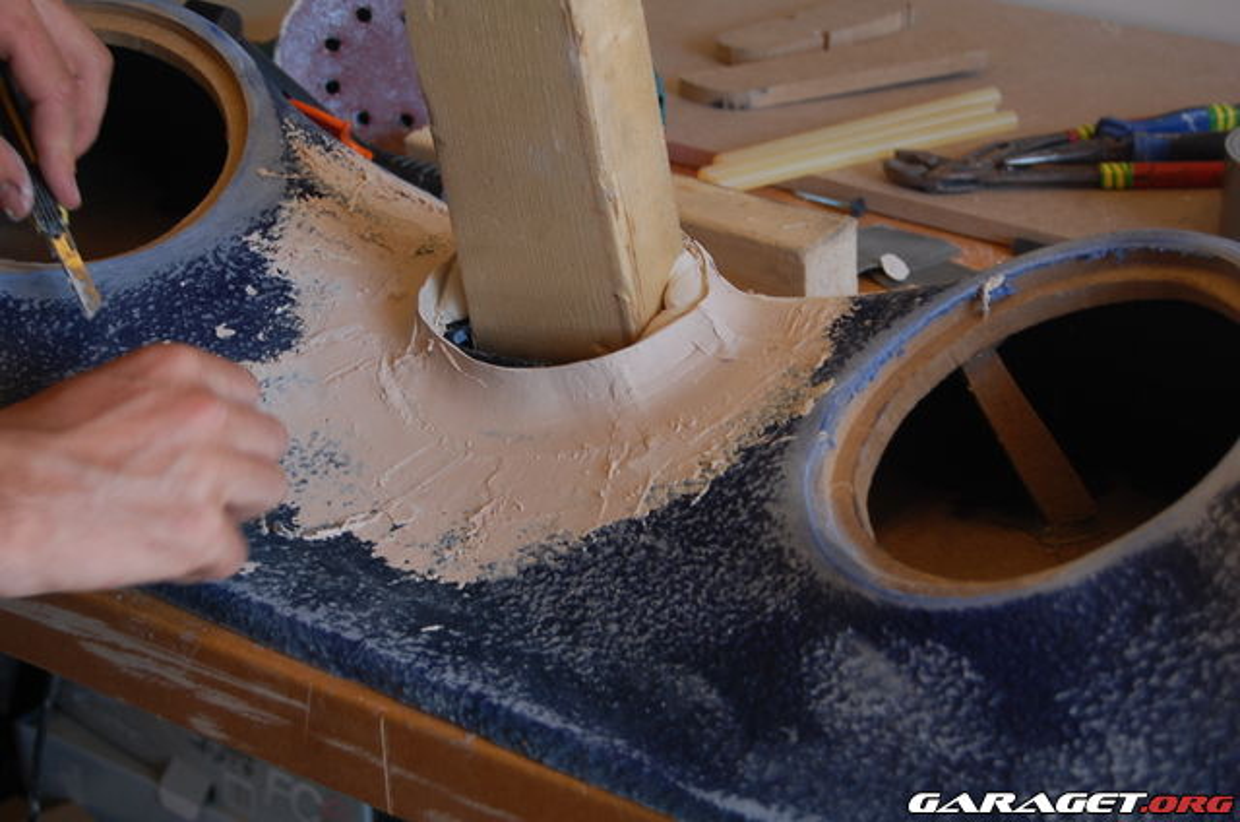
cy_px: 411
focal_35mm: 69
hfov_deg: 29.3
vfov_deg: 19.6
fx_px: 2372
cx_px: 620
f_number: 5.3
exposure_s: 1/40
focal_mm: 46
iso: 400
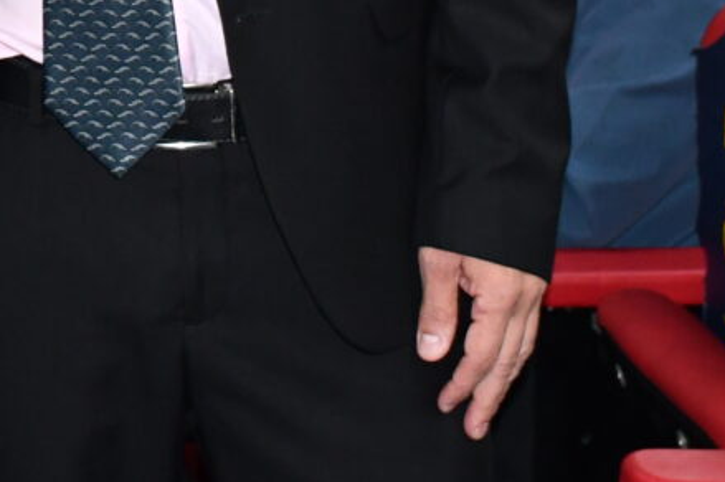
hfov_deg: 10.1
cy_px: -515
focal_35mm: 197
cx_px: -423
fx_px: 3964
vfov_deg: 6.7
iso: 1100
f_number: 4
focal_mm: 30
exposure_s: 1/60
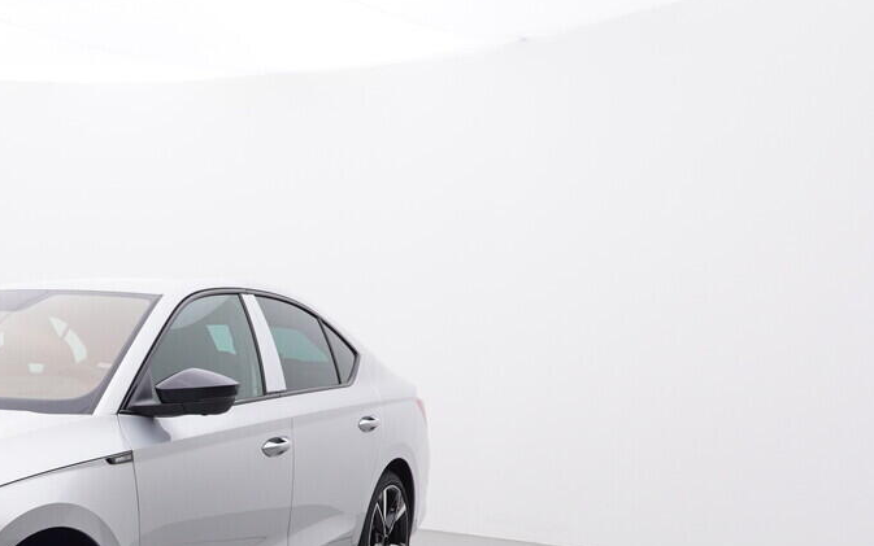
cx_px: 48
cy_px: 523
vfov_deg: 25.3
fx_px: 1170
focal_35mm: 49
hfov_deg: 37.6
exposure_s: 1/80
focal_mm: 15
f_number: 5
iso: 200
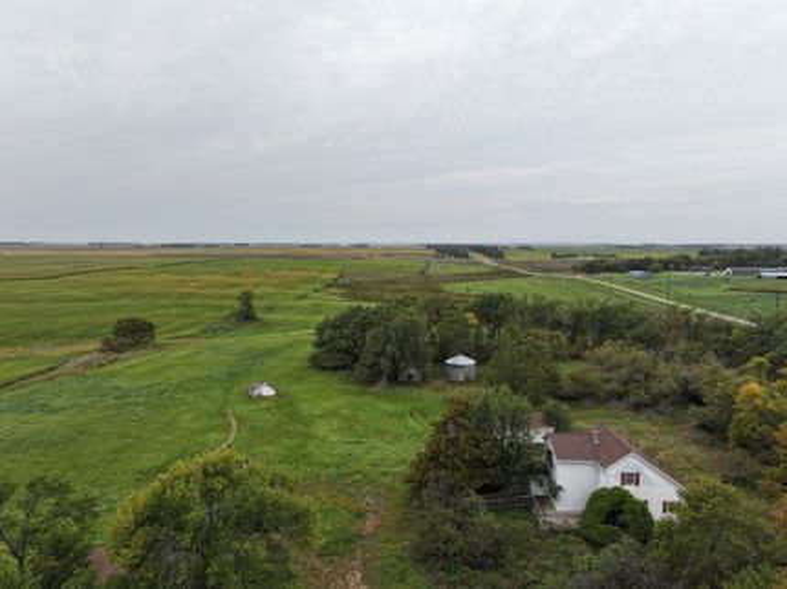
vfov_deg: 56.8
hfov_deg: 71.6
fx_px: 545
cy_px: 294
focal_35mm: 24
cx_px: 394
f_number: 2.8
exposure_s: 1/800
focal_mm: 12.29
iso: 110
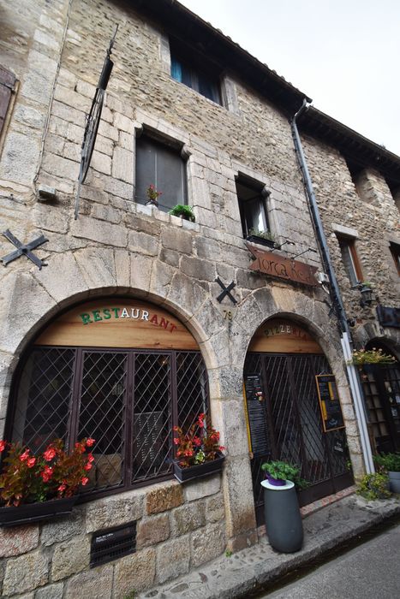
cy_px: 300
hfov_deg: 77.4
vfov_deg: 100.4
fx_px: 250
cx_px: 200
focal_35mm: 15
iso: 320
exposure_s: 1/250
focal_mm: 10
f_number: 8
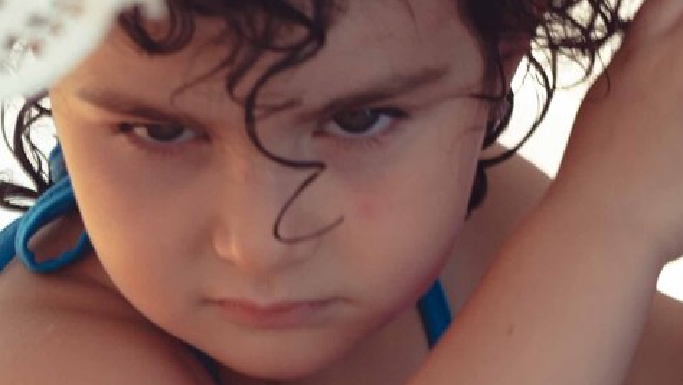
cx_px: 483
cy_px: -327
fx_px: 4221
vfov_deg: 5.1
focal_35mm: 233
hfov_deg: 9.2
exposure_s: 1/200
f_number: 3.2
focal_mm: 55
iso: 200
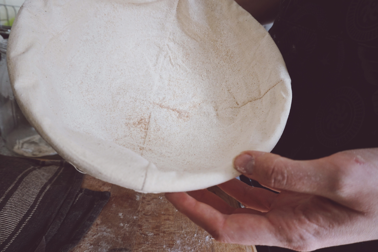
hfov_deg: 73.7
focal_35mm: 24
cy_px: 126
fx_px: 252
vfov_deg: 53.1
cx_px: 189
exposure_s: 1/100
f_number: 5
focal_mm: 16
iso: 400
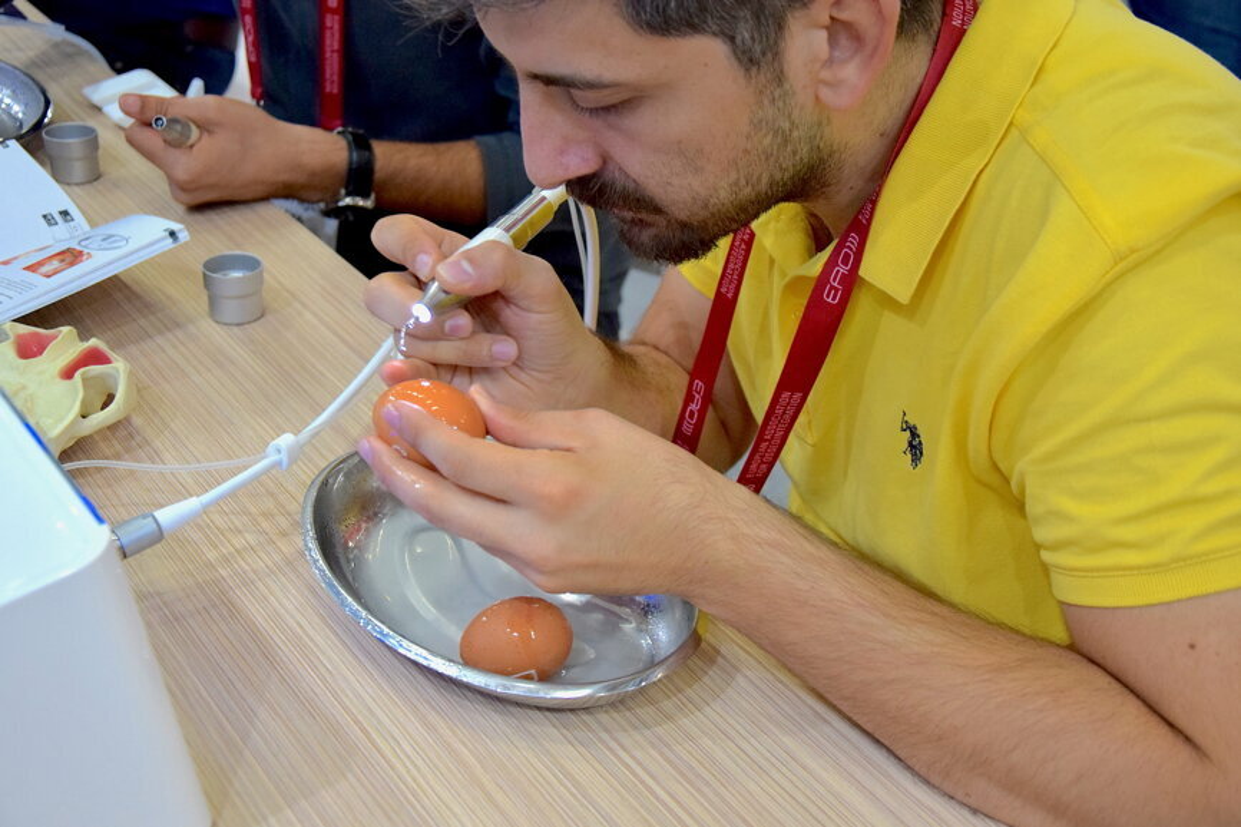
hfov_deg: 38.9
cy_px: 414
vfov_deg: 26.5
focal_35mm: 51
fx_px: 1758
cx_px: 620
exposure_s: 1/160
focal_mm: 34
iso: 1600
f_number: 4.5
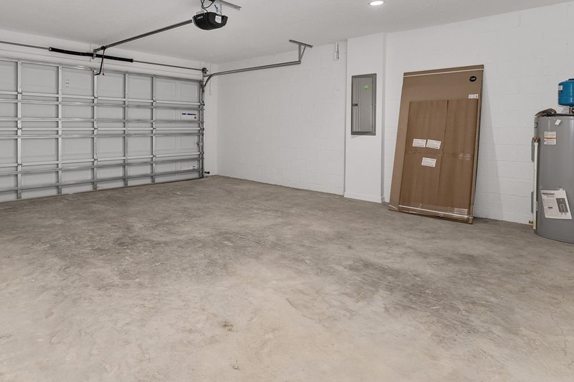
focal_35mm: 22
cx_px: 210
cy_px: 126
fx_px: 351
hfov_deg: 77.0
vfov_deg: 55.9
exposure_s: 1/3
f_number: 7.1
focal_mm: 14
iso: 400
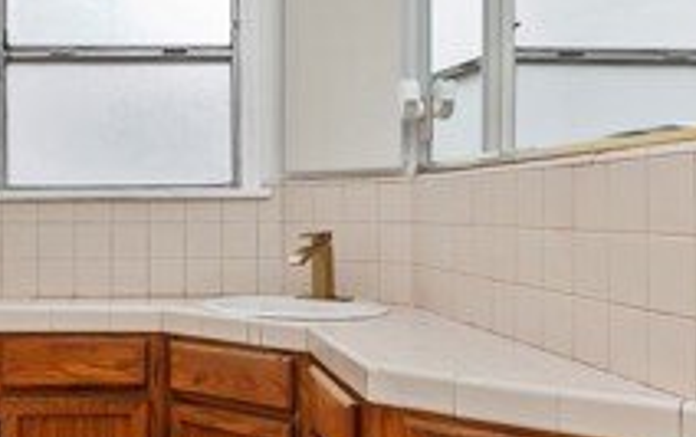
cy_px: 187
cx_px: 151
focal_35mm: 43
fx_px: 817
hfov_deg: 44.2
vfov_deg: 29.9
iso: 500
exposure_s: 1/30
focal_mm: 14
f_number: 10
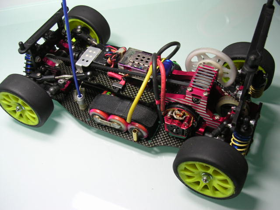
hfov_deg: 49.0
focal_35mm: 38
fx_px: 307
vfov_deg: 37.7
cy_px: 105
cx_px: 140
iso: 100
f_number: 2.8
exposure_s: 1/17.2
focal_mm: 5.8
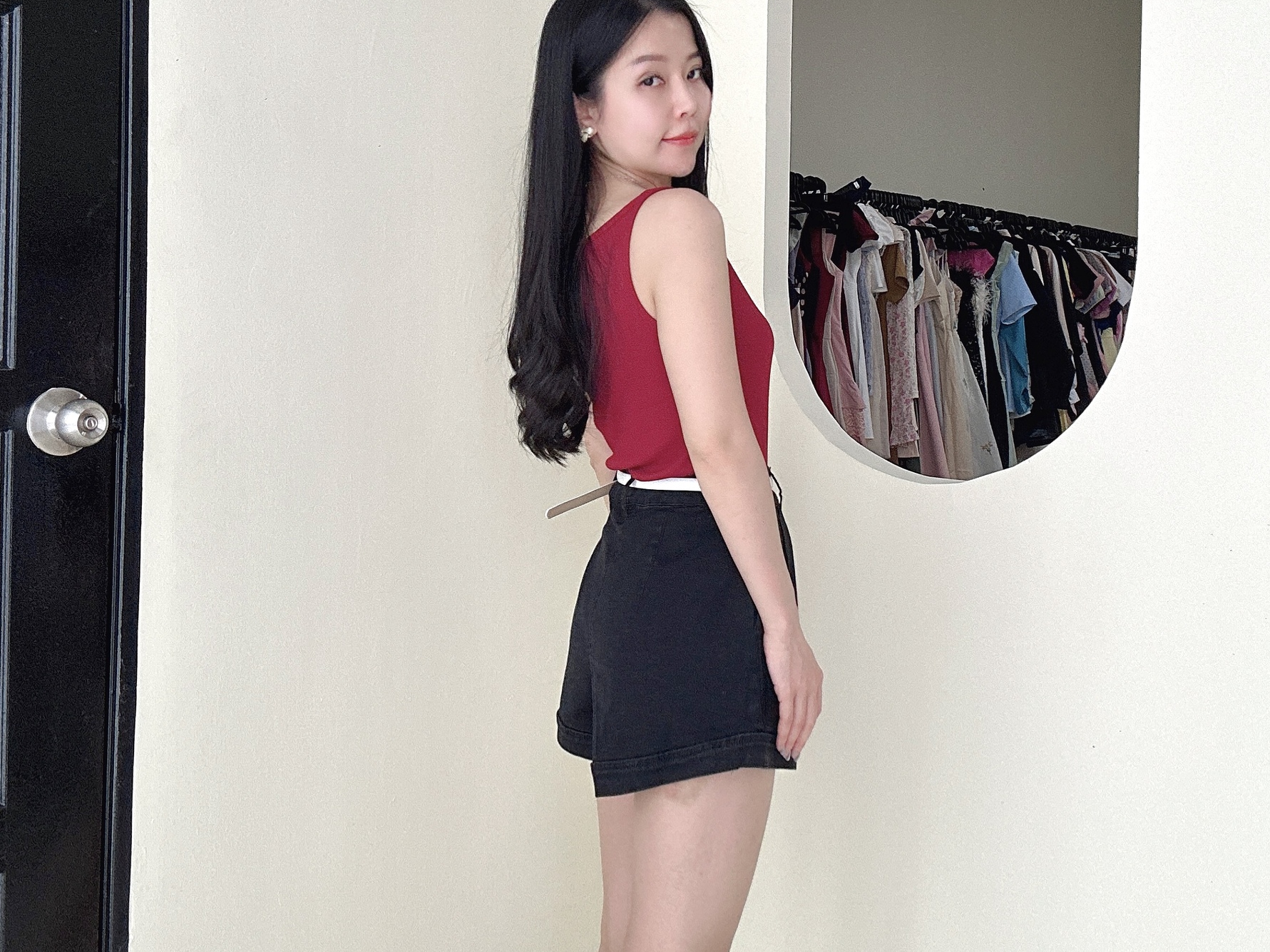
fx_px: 1137
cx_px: 630
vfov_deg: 44.9
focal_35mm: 31
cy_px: 612
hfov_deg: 58.4
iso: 64
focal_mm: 2.69
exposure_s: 1/121
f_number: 1.9
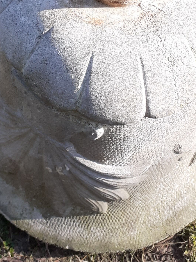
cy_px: 14
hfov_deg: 23.5
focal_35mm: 62
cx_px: 58
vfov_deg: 29.6
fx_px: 468
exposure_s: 1/590
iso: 40
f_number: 1.9
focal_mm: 3.6
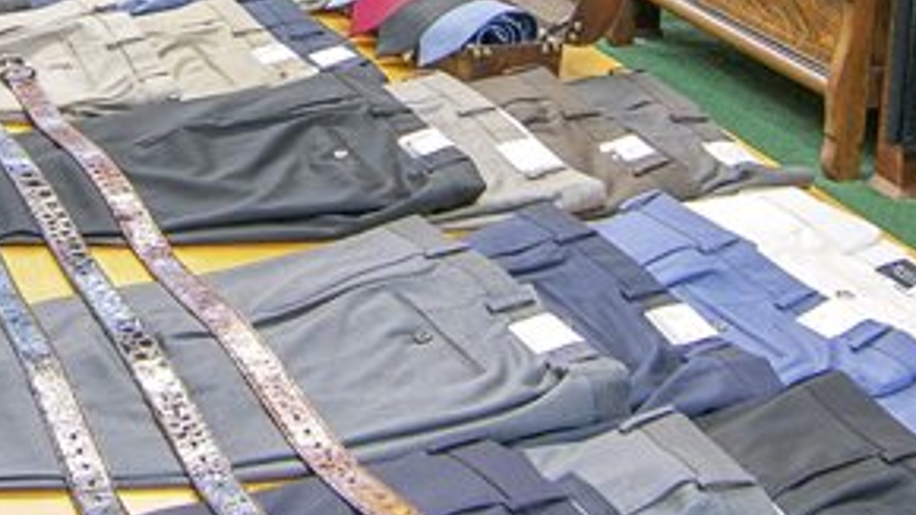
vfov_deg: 15.3
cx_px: 234
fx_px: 1853
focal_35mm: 76
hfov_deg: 27.4
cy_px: -90
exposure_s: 1/13
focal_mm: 11
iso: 400
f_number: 5.6
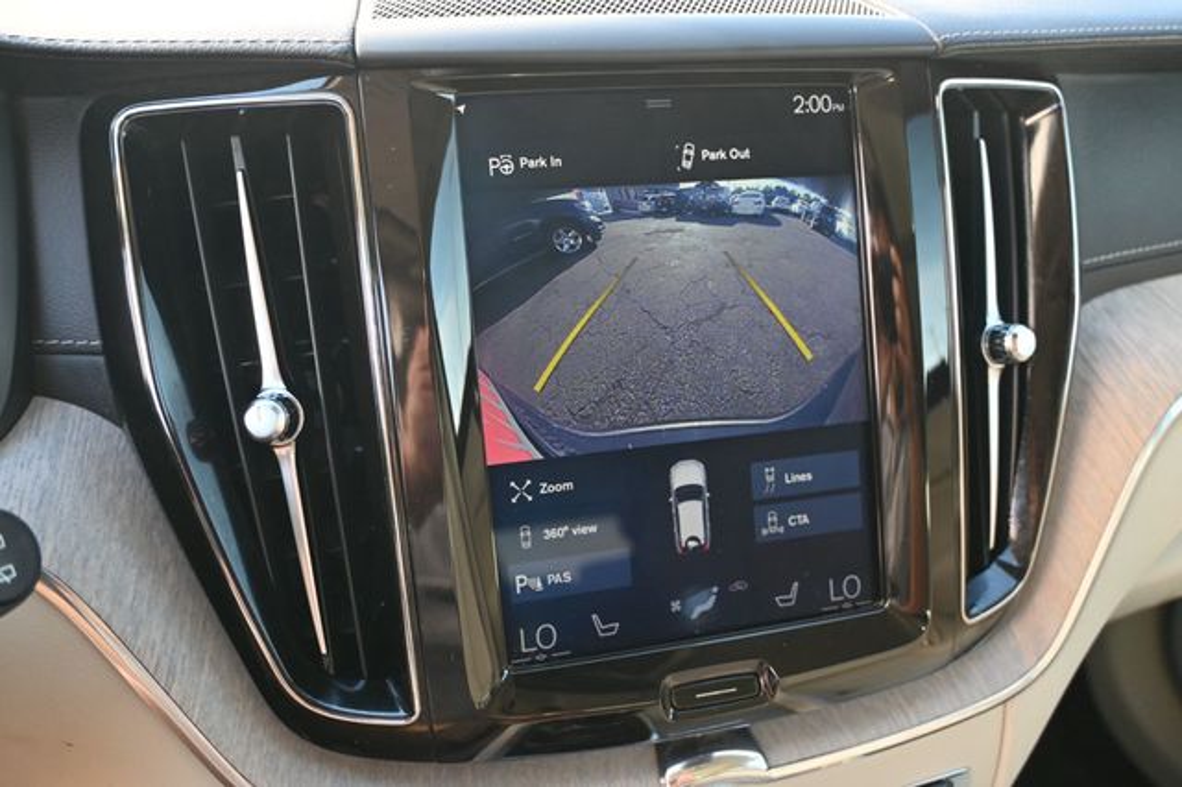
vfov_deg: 42.6
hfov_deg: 60.7
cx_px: 591
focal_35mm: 31
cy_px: 394
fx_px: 1009
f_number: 3.8
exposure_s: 1/125
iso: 560
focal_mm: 20.5
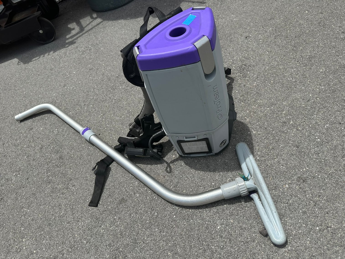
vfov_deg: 56.8
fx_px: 239
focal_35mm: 24
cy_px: 130
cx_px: 172
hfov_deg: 71.6
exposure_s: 1/4762
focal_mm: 6.86
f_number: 1.78
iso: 80
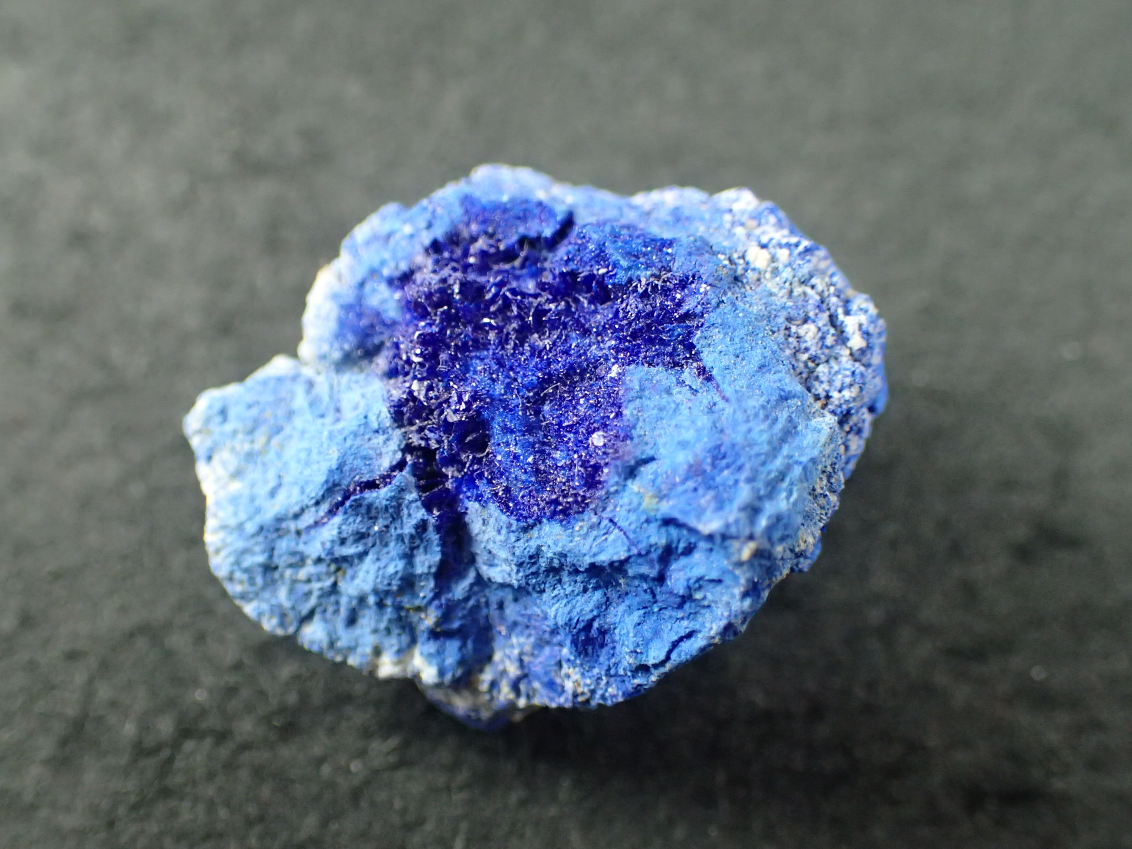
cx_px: 566
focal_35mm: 49
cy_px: 424
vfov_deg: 29.7
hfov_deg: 38.9
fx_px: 1602
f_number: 3.2
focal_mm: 8.99
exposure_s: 1/200
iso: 800
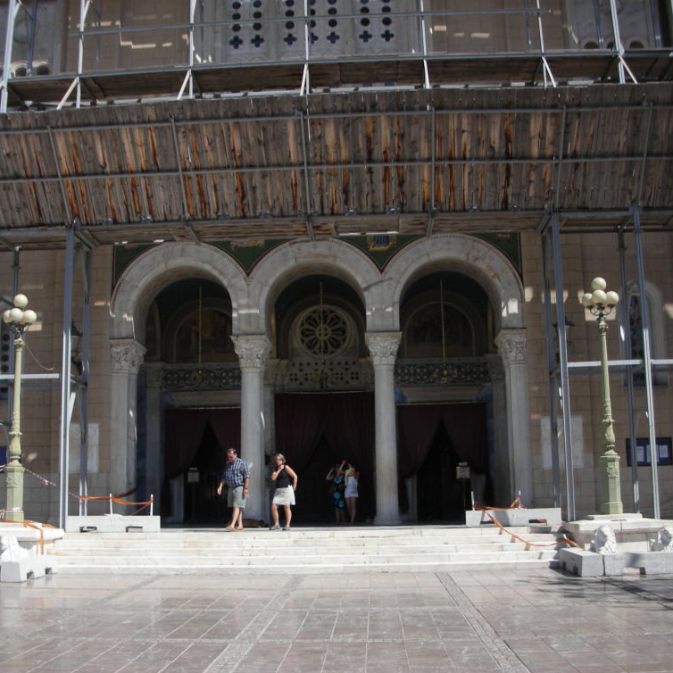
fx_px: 924
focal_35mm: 42
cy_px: 342
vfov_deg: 40.0
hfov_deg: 40.0
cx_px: 297
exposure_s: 1/91.2
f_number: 8.5
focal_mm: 5.8
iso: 50
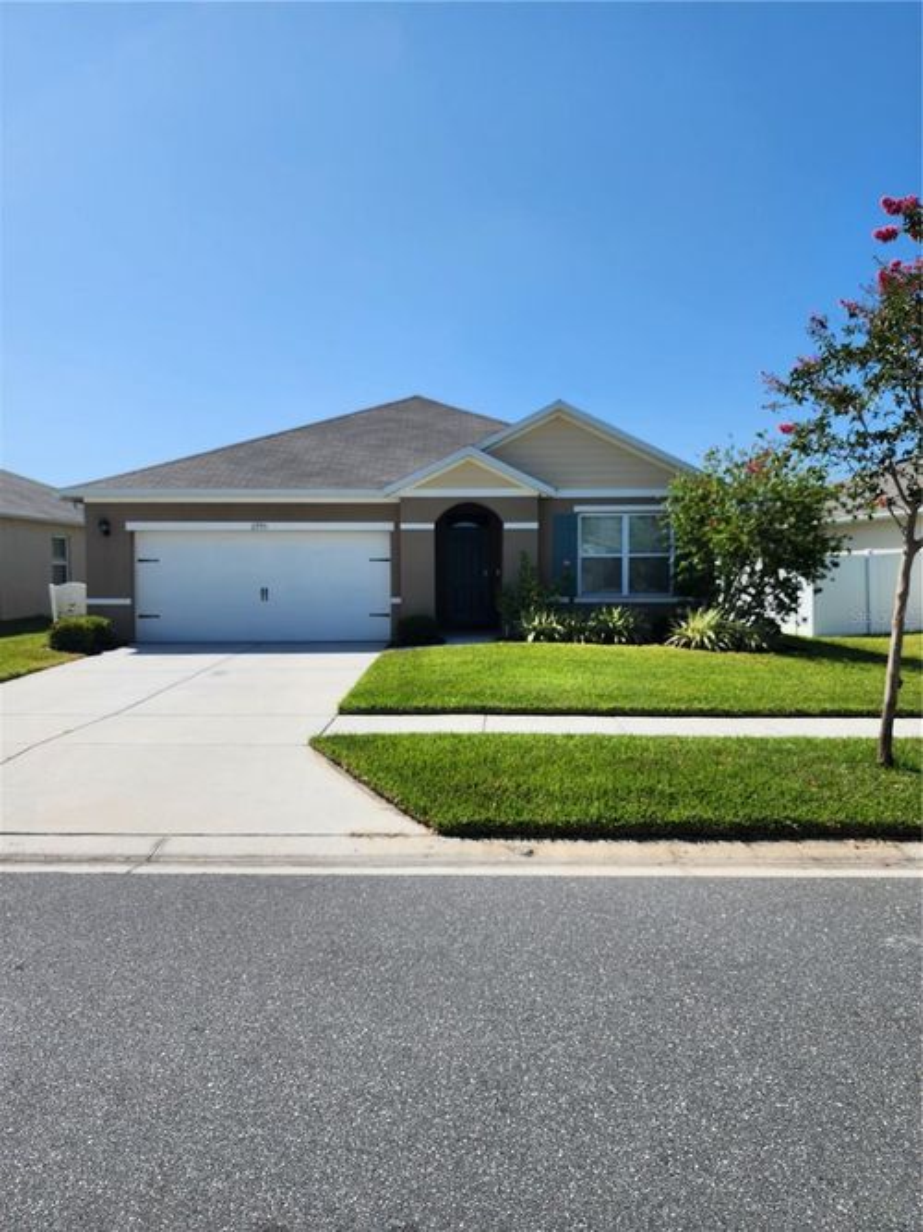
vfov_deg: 73.9
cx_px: 462
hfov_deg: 58.9
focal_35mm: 23
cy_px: 616
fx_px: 818
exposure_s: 1/1376
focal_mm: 6.4
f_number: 1.8
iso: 12
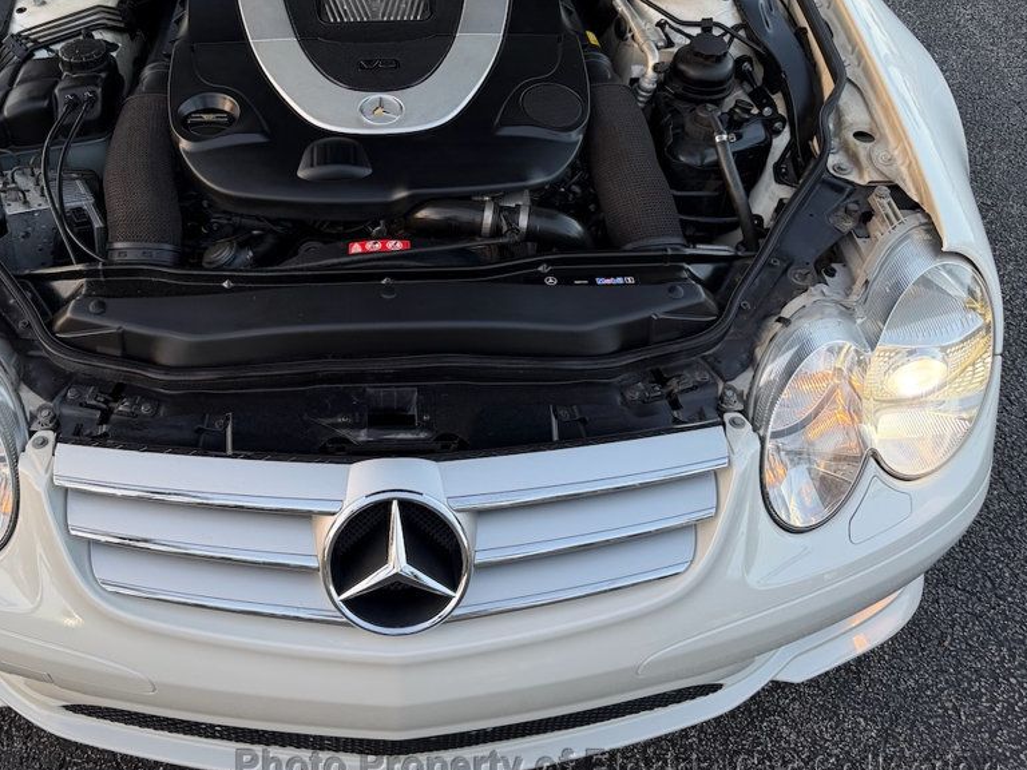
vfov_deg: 43.9
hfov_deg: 56.1
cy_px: 298
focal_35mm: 32
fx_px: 949
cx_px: 384
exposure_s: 1/151
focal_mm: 6.76
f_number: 1.78
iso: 64
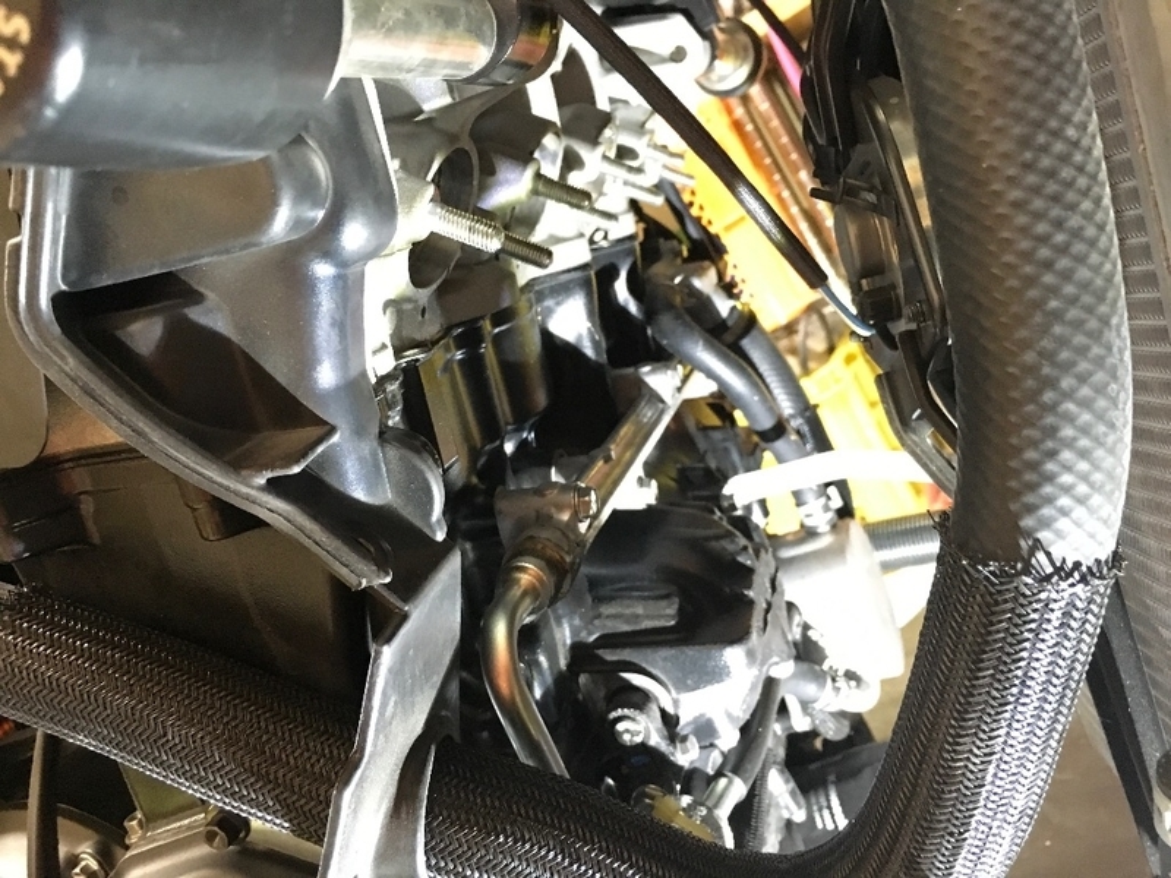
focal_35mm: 29
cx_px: 586
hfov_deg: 61.7
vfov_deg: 48.2
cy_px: 439
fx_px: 981
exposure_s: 1/15
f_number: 2.2
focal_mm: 4.15
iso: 320
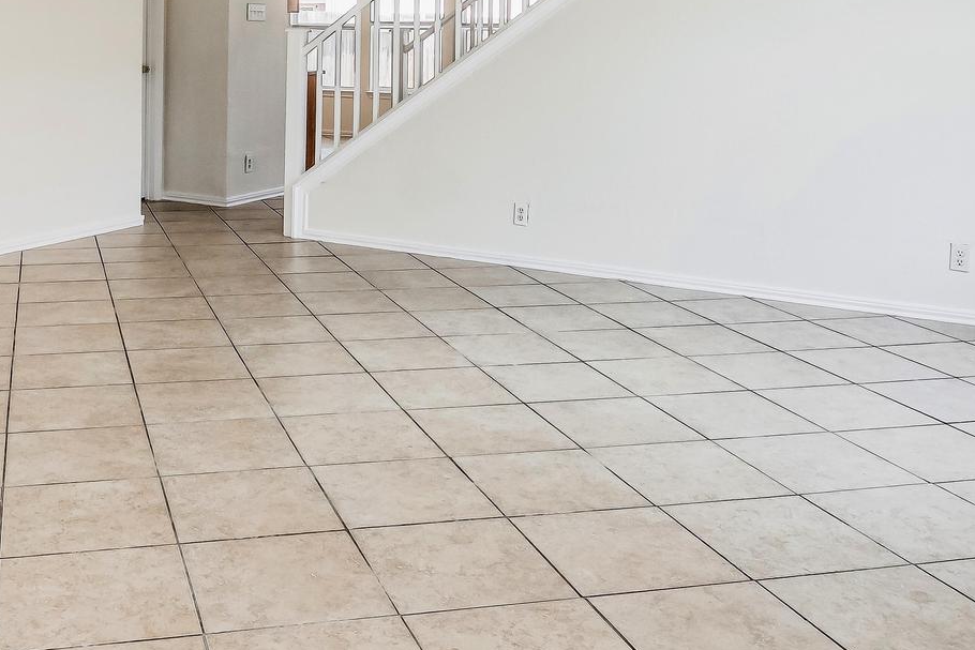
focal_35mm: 36
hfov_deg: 51.6
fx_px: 975
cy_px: 31
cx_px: 284
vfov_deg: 34.2
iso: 200
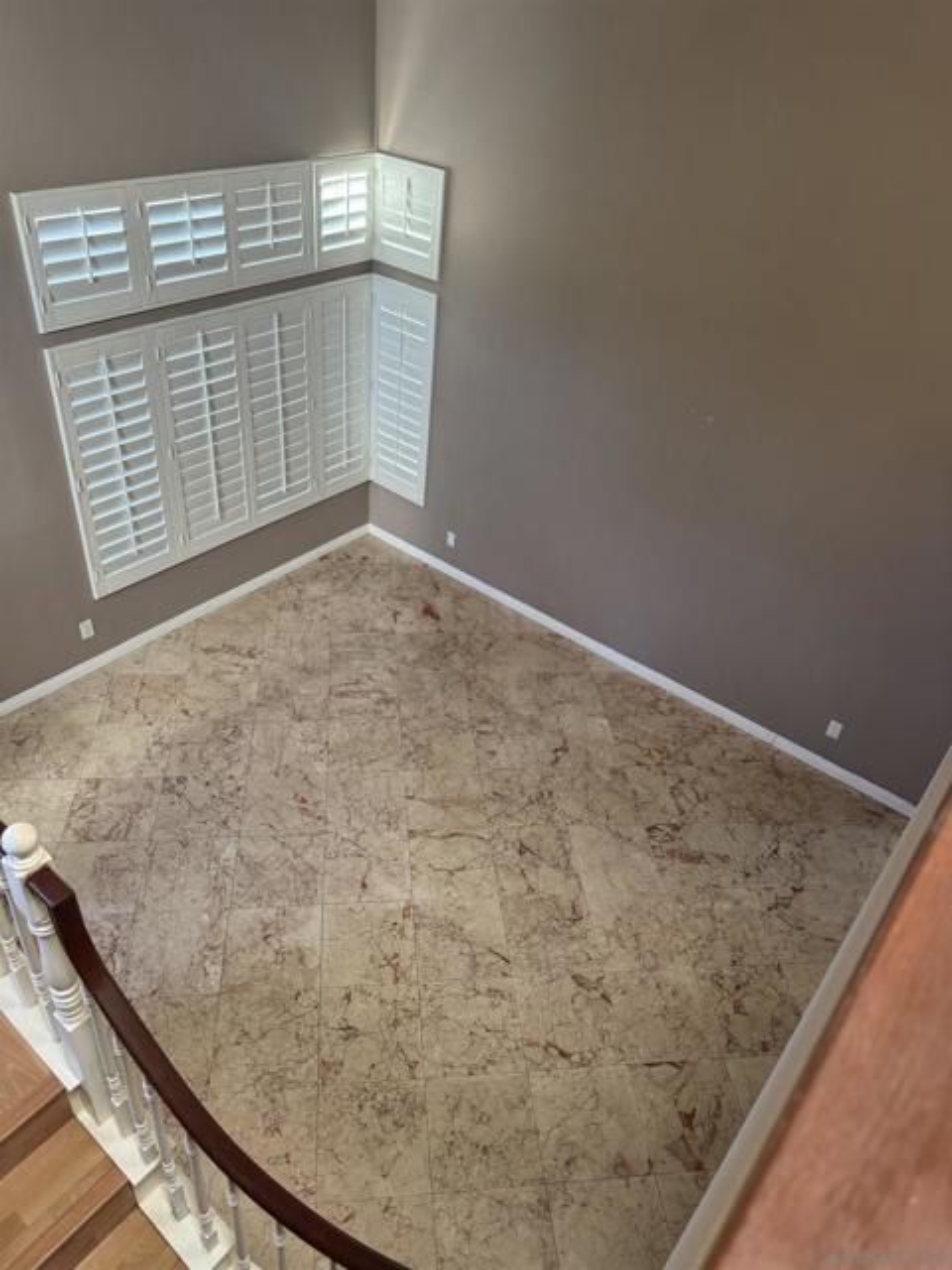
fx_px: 880
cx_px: 476
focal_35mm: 24
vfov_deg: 71.6
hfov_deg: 56.8
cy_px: 635
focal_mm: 6.76
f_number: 1.78
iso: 200
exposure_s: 1/104
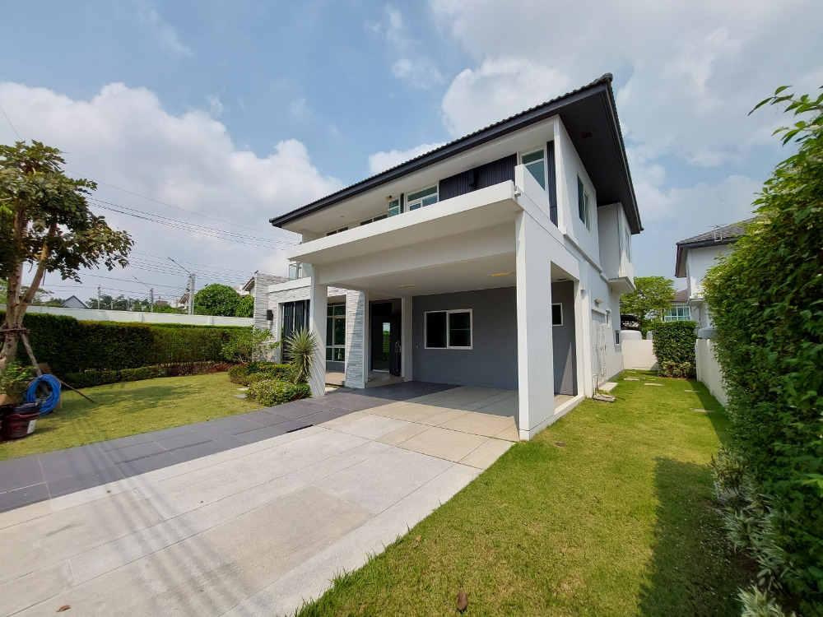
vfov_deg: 89.9
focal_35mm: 13
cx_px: 412
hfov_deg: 106.2
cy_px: 308
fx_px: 309
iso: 50
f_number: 2.2
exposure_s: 1/2518
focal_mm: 1.74
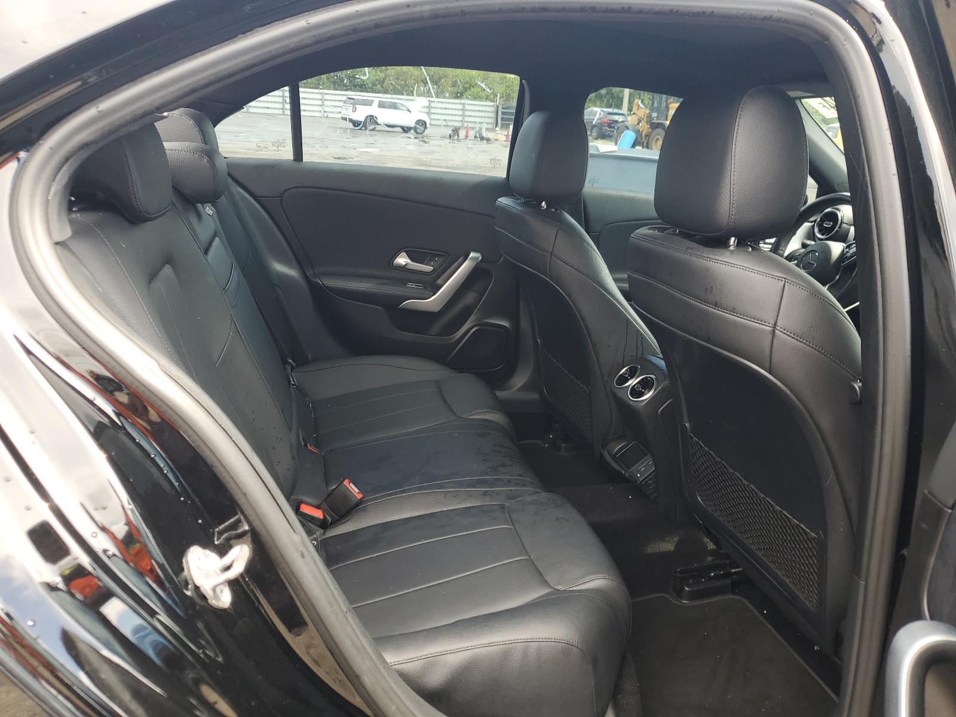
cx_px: 478
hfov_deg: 67.3
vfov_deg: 53.1
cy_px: 358
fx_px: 718
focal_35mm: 26
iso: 50
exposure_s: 1/154
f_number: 1.5
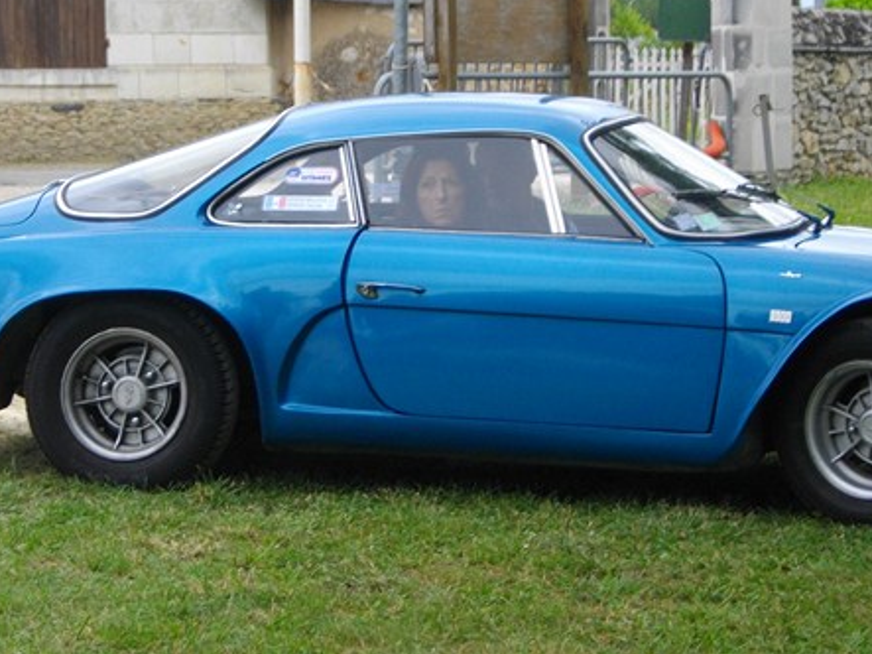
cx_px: 451
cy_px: 364
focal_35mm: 139
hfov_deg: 14.2
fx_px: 3501
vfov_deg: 10.7
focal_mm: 13.7
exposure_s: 1/200
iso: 100
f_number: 4.6
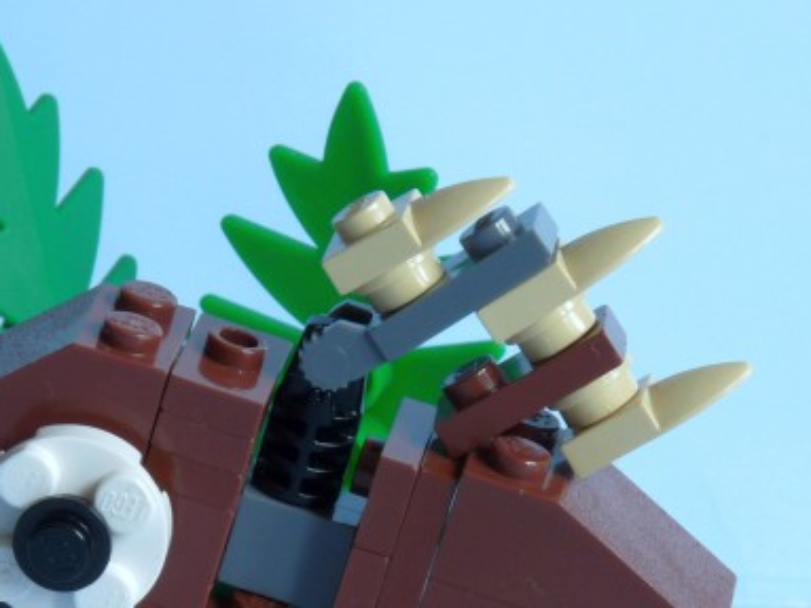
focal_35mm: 280
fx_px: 6558
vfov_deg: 5.3
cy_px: 566
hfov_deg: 7.1
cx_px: 322
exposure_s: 1/8
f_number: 8
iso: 100
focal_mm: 23.7
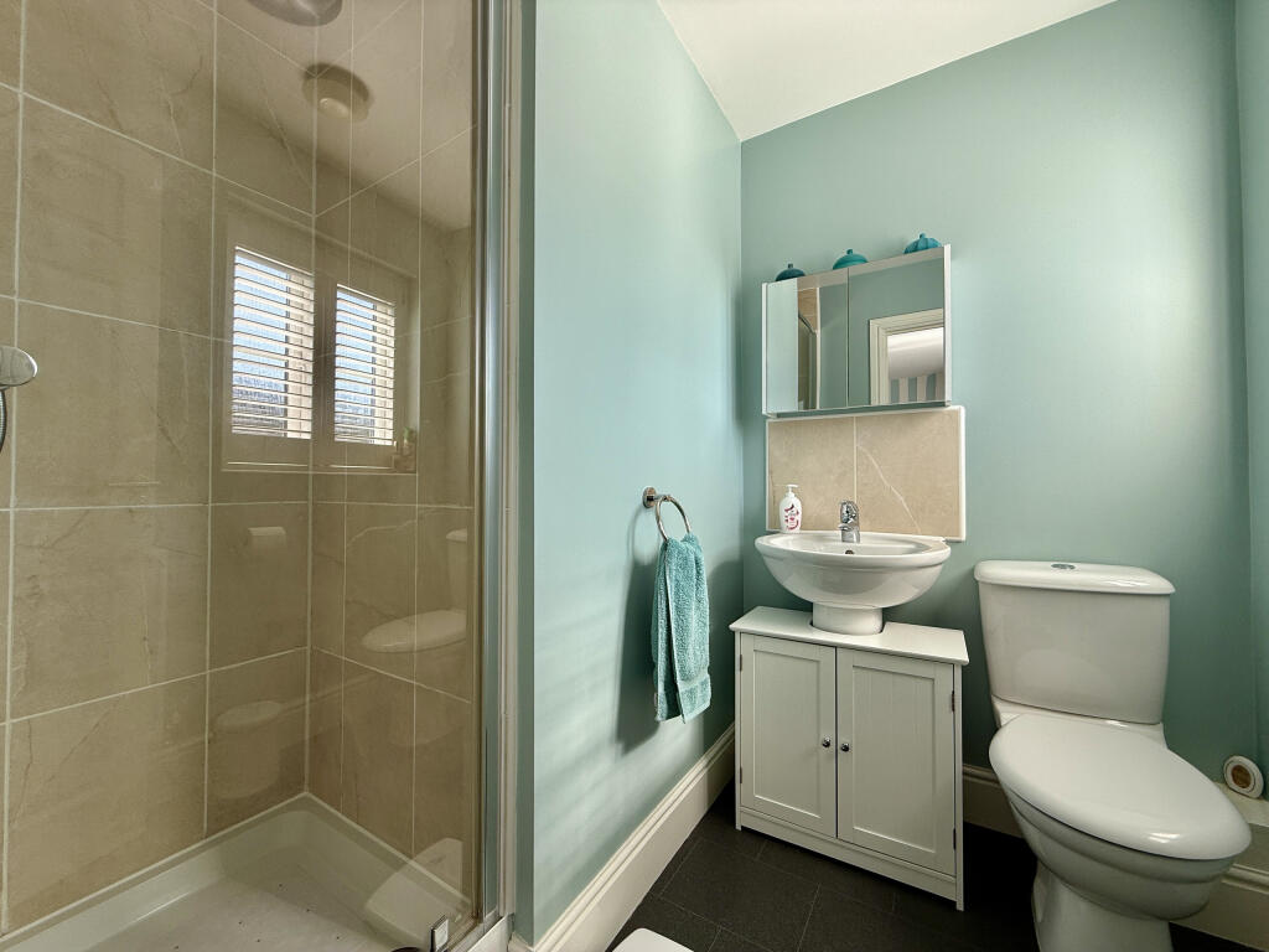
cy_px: 476
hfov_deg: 102.1
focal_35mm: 14
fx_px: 513
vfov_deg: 85.7
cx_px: 634
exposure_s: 1/105
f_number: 2.2
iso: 40
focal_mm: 2.22
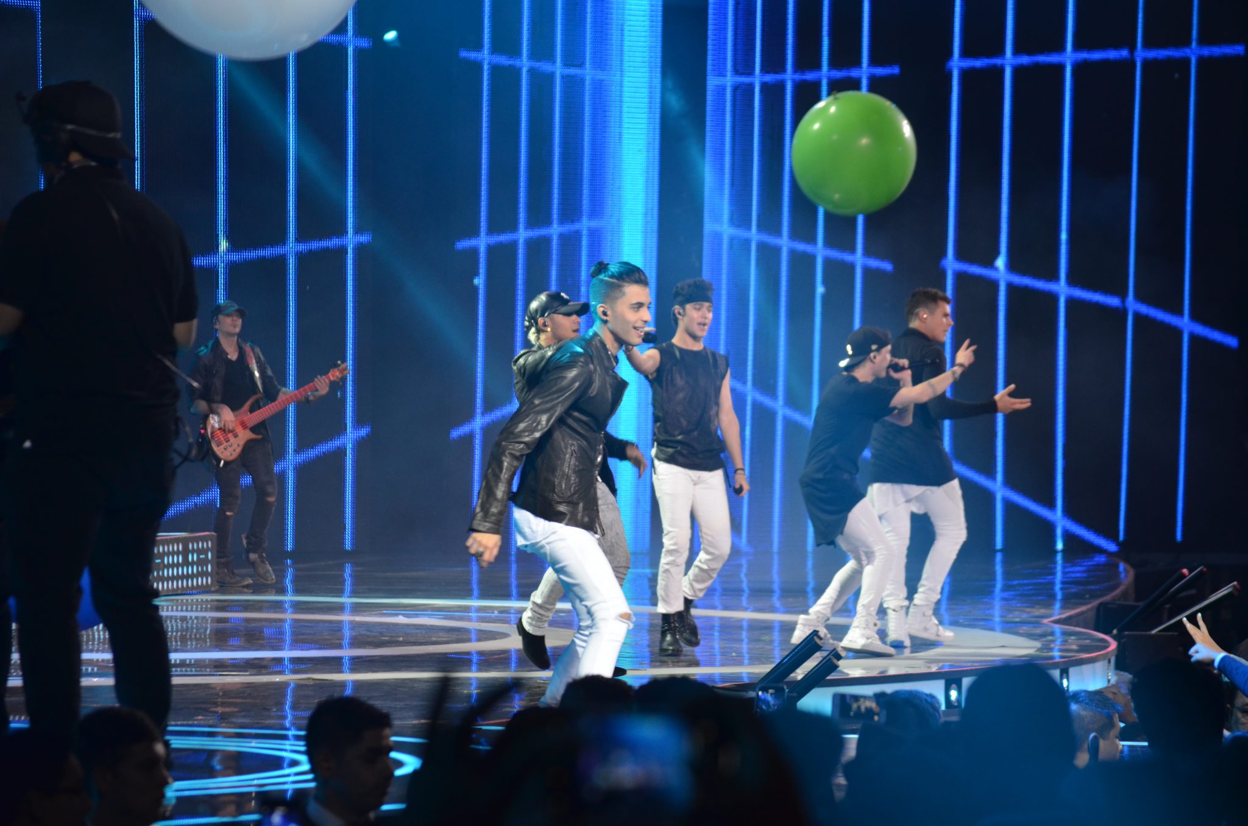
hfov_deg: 13.1
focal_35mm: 158
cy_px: 413
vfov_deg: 8.7
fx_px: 5448
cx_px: 624
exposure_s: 1/125
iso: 800
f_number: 4.5
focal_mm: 105
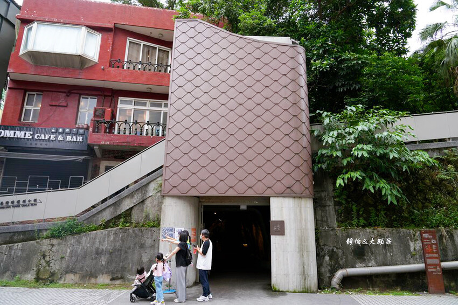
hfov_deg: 73.8
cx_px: 229
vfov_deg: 53.1
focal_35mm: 24
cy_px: 152
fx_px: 305
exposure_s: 1/100
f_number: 7.1
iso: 320
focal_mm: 24
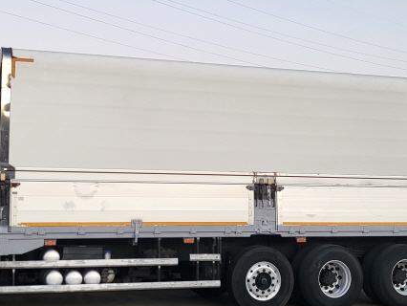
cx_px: 201
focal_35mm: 61
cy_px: 137
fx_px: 718
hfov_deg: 31.7
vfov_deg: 24.0
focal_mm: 4.25
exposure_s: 1/120
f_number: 1.8
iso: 125
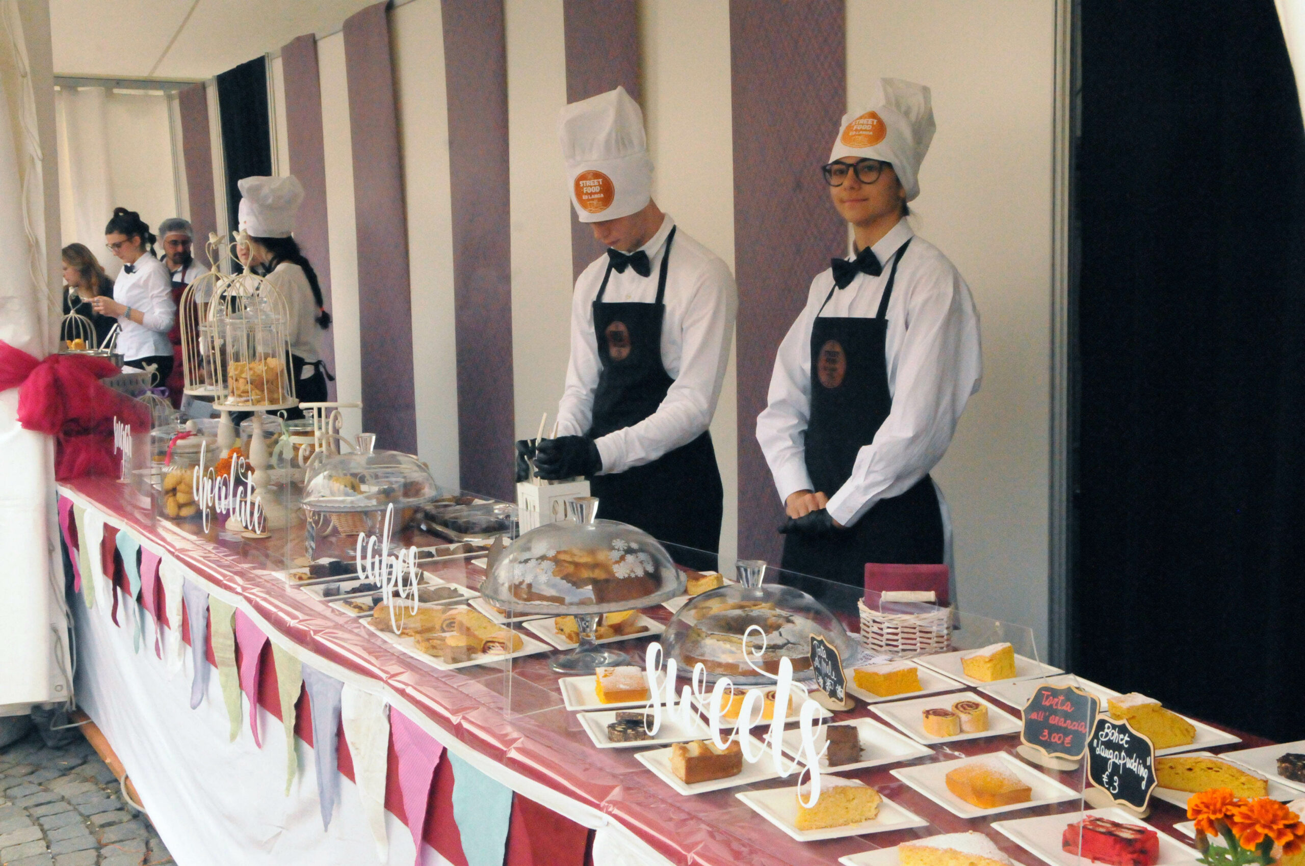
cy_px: 433
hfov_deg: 46.5
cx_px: 652
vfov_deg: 31.8
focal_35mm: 42
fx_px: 1521
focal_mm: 28
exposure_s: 1/800
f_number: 14
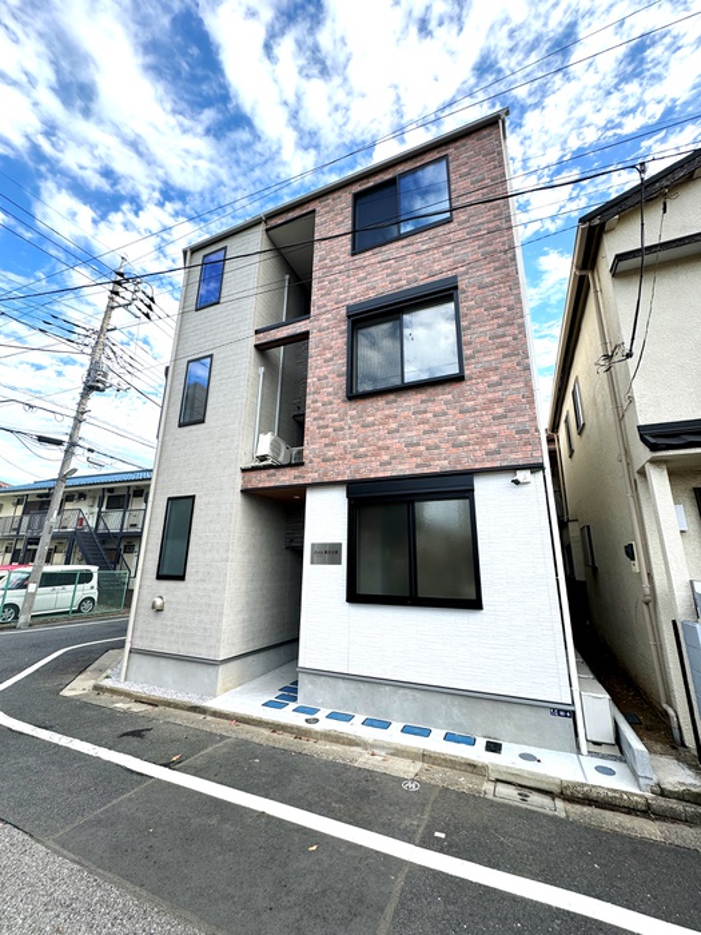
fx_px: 378
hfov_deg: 85.7
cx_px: 350
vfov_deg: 102.1
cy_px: 468
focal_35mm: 14
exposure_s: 1/384
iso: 40
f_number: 2.2
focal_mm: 2.22
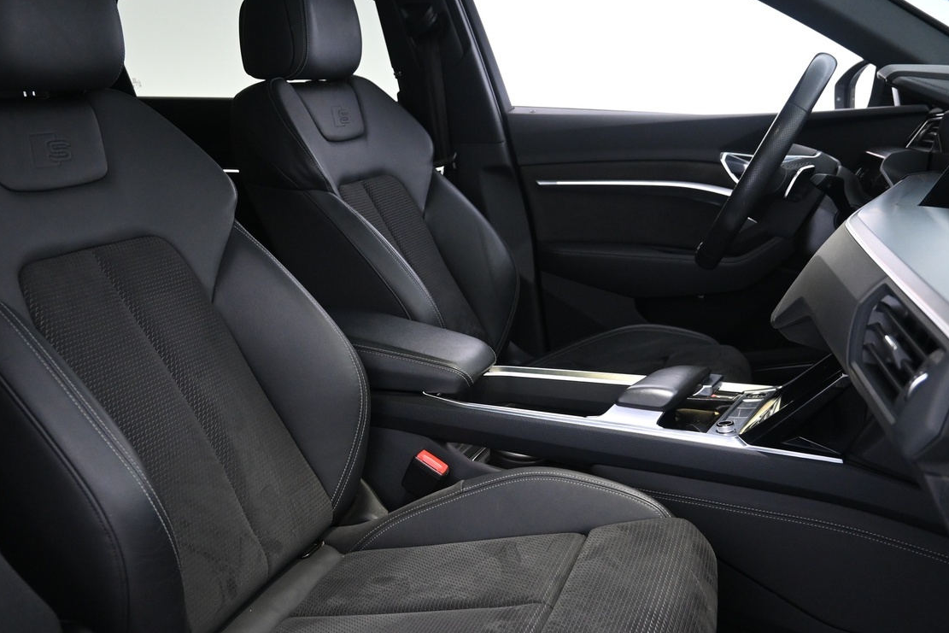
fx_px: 923
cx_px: 414
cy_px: 349
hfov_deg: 54.3
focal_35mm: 35
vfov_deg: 37.8
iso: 1600
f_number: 3.5
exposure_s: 1/25
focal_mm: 16
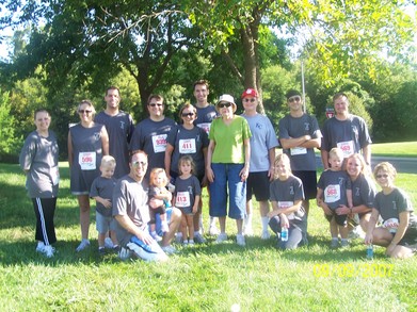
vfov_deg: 33.6
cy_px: 156
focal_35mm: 43
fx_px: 518
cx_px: 208
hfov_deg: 43.9
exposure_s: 1/160
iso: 80
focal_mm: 7.1
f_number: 2.9
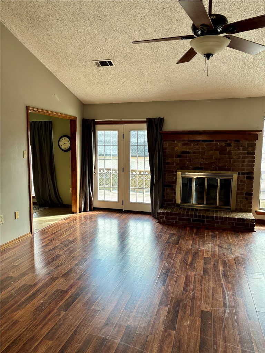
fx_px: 265
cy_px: 176
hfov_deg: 53.1
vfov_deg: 67.3
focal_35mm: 26
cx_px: 132
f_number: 1.6
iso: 100
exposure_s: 1/121
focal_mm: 5.96
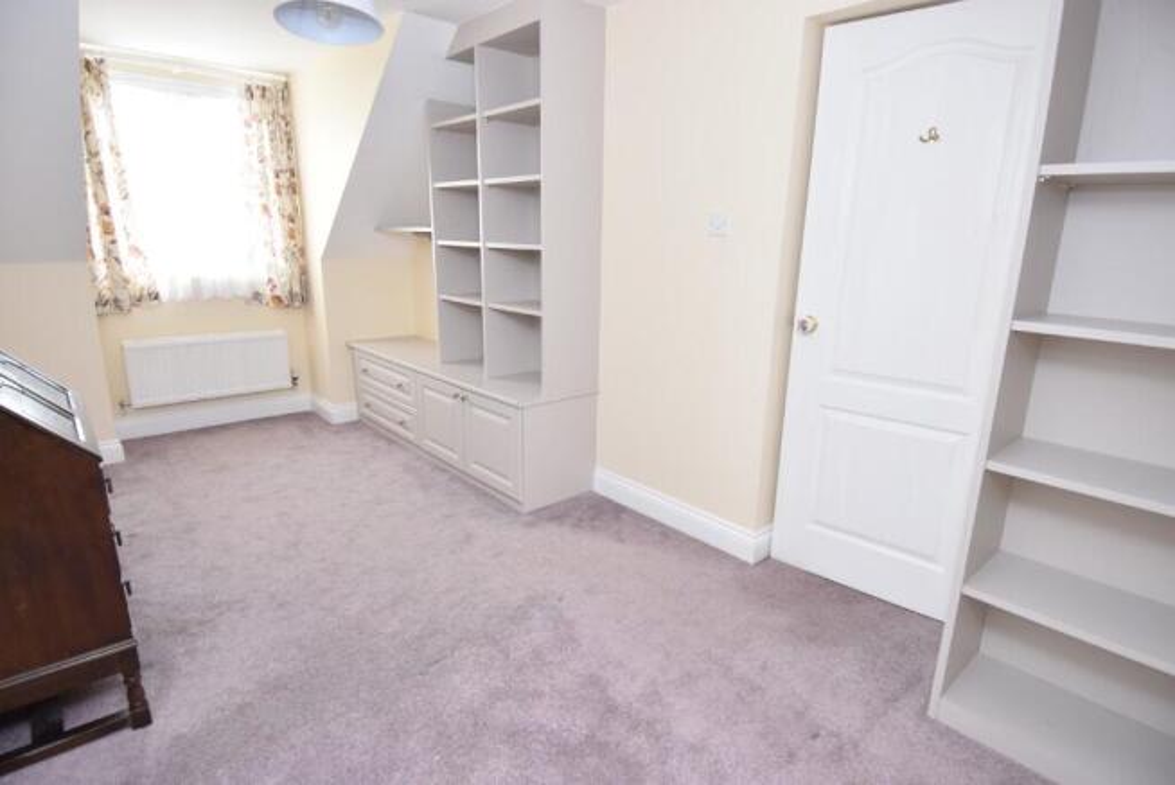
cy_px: 392
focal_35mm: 18
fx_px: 588
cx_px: 588
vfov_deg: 67.5
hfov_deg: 90.0
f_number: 4
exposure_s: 1/60
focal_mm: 12
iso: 640
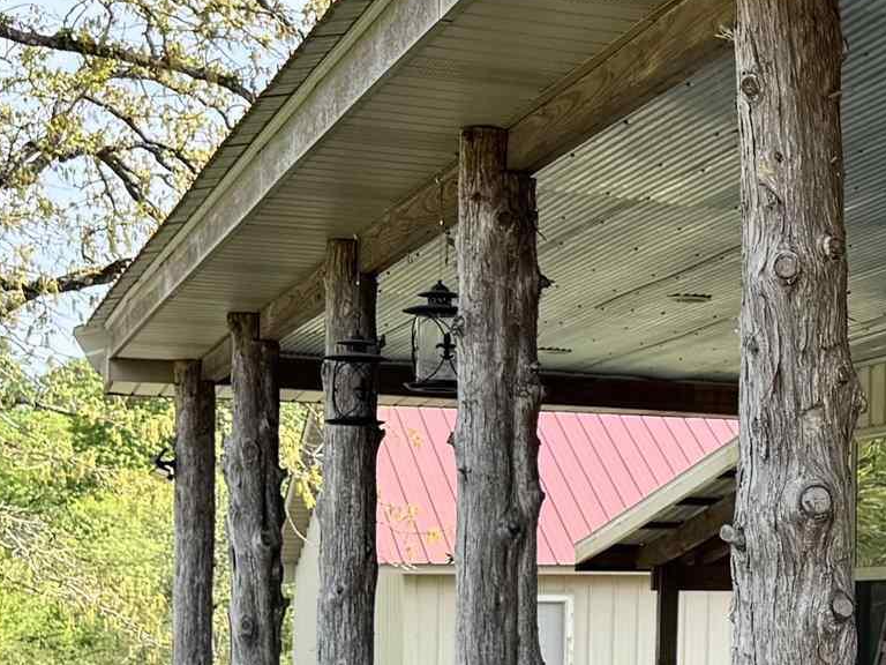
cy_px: 484
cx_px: 1497
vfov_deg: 15.3
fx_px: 2457
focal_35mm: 96
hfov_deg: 17.4
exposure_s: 1/1560
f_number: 1.78
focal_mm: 6.76
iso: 80
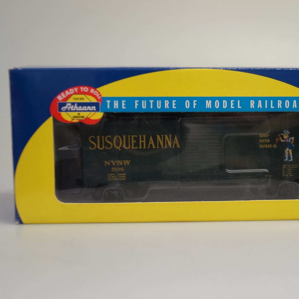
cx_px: 203
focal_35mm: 58
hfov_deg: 29.3
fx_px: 567
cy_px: 150
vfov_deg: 29.6
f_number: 4.5
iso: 800
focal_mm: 30
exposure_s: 1/160
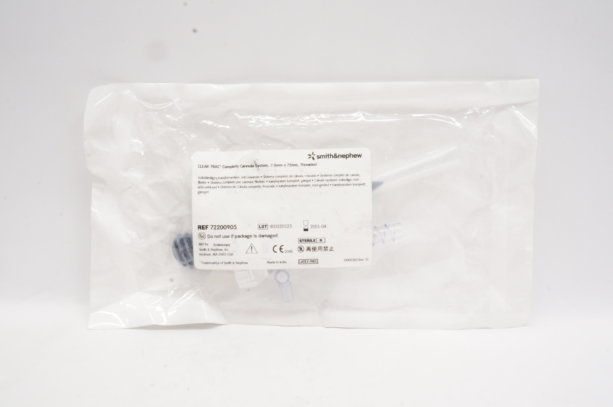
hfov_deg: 53.2
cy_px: 204
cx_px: 306
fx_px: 612
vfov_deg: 36.8
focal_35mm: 36
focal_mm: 24
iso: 1600
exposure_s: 1/20
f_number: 22
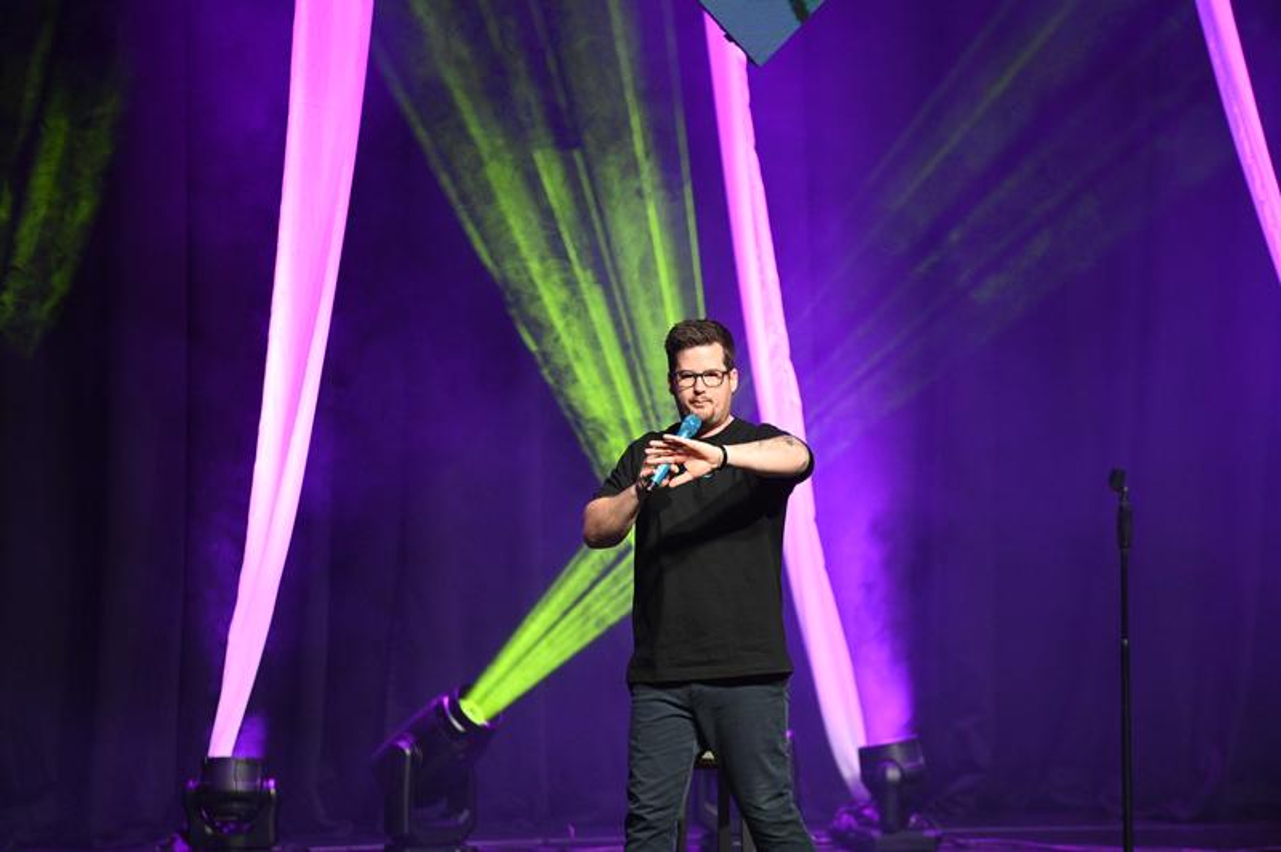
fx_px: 7111
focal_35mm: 200
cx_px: 640
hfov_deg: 10.3
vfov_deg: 6.9
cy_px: 426
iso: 4000
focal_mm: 200
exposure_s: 1/400
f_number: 2.8
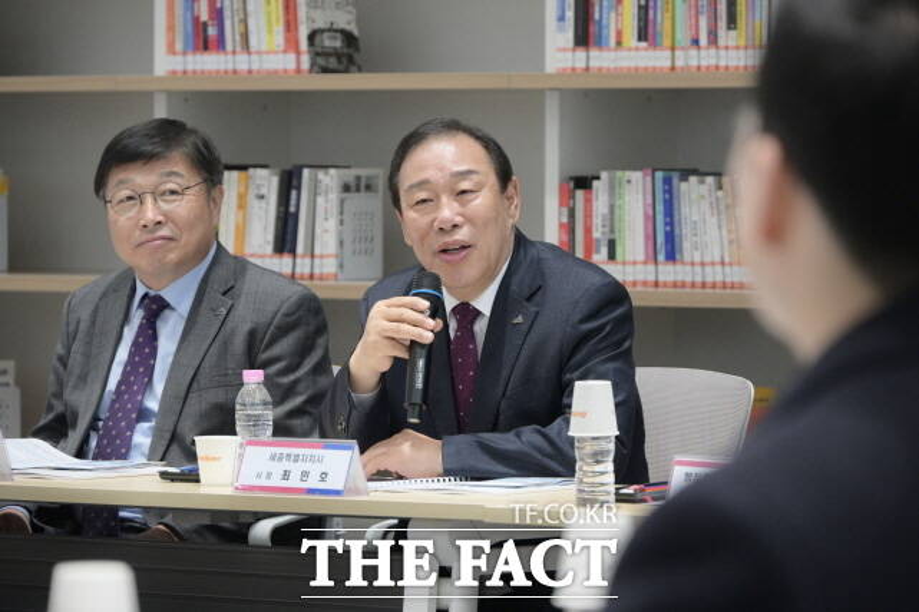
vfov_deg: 7.6
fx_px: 4594
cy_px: 306
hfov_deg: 11.4
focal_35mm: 180
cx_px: 460
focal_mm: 180
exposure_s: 1/160
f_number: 6.3
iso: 4000
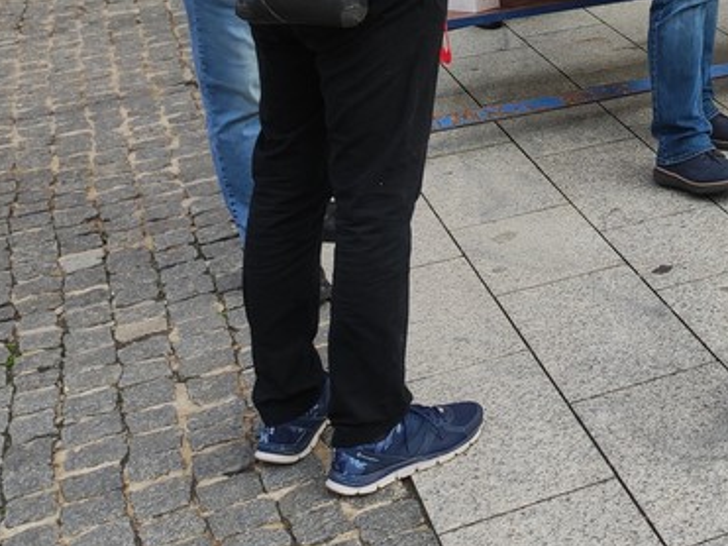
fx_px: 1451
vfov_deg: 19.6
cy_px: -161
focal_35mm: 69
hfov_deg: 25.8
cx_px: 824
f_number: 1.79
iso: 50
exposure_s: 1/315
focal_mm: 4.7
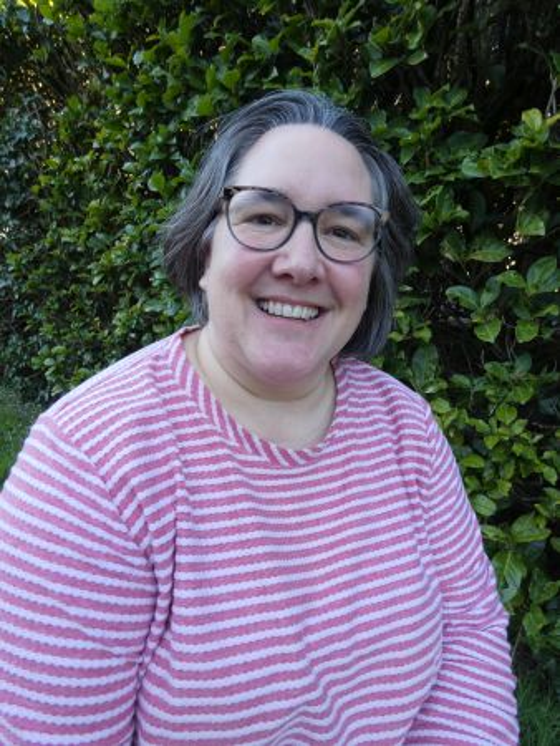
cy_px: 373
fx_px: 431
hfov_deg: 66.0
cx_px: 280
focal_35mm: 20
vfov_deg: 81.7
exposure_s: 1/160
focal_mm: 3.6
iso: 80
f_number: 2.8
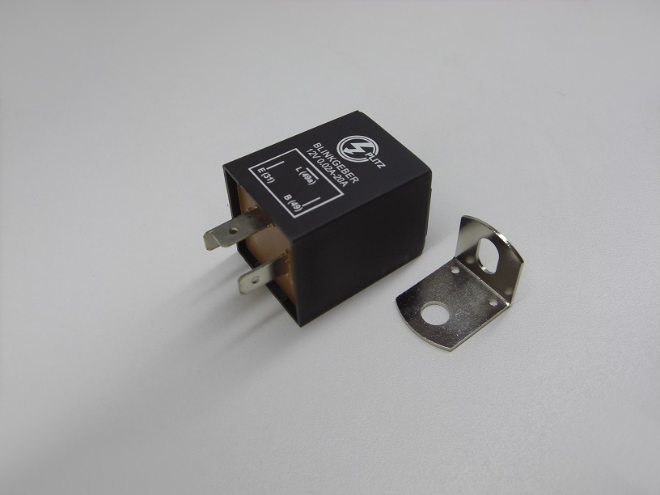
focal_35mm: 38
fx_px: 725
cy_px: 248
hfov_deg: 49.0
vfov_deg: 37.7
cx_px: 330
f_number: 2.7
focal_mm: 6.2
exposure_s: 1/100
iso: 64
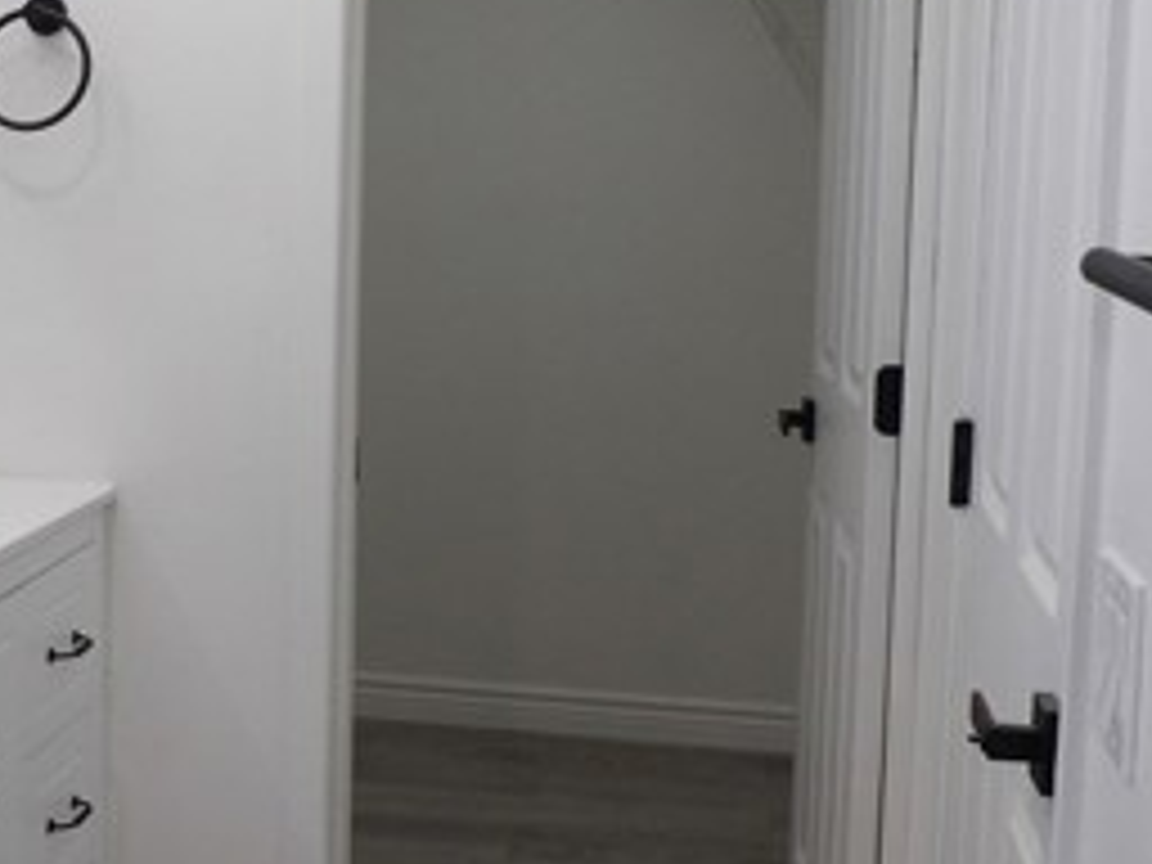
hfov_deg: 31.6
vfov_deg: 24.4
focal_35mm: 60
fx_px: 1997
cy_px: 364
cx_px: 297
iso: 141
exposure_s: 1/33
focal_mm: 4.3
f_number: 3.2
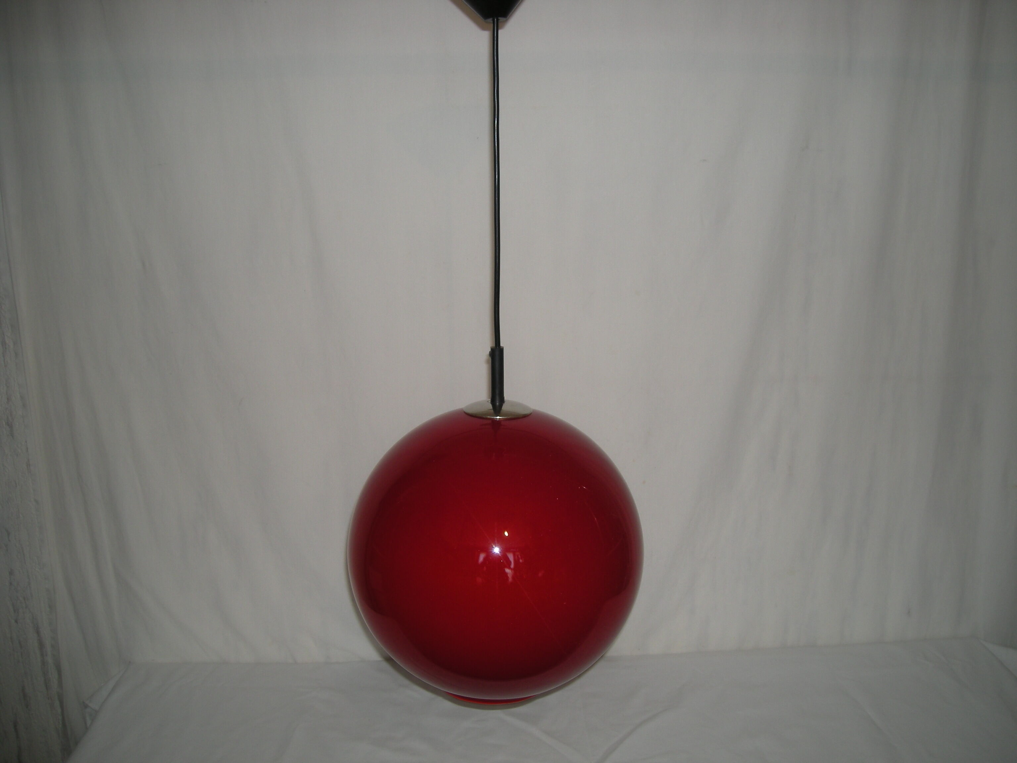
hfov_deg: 52.6
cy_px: 382
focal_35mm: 35
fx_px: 1028
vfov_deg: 40.7
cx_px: 508
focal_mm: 5.7
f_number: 2.8
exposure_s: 1/49.5
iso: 50
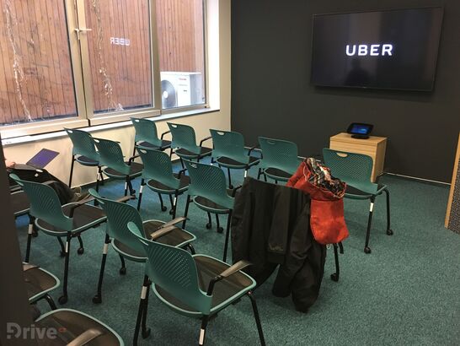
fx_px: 386
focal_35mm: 29
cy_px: 173
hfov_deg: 61.6
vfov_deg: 48.3
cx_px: 230
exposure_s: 1/33
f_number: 2.2
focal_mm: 4.15
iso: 250
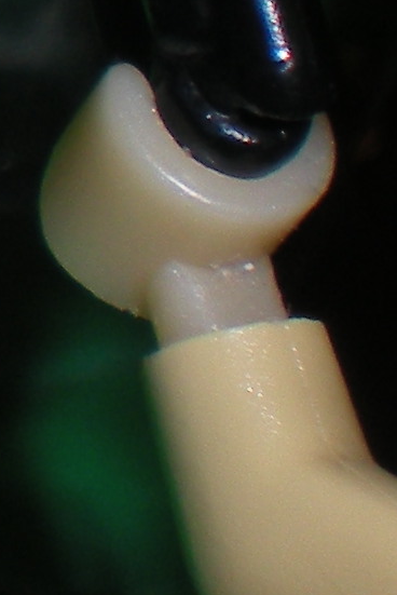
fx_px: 3866
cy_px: -452
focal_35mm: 234
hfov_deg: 5.1
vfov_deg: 8.5
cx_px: -1328
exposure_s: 1/60
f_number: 4.6
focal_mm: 6.3
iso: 64
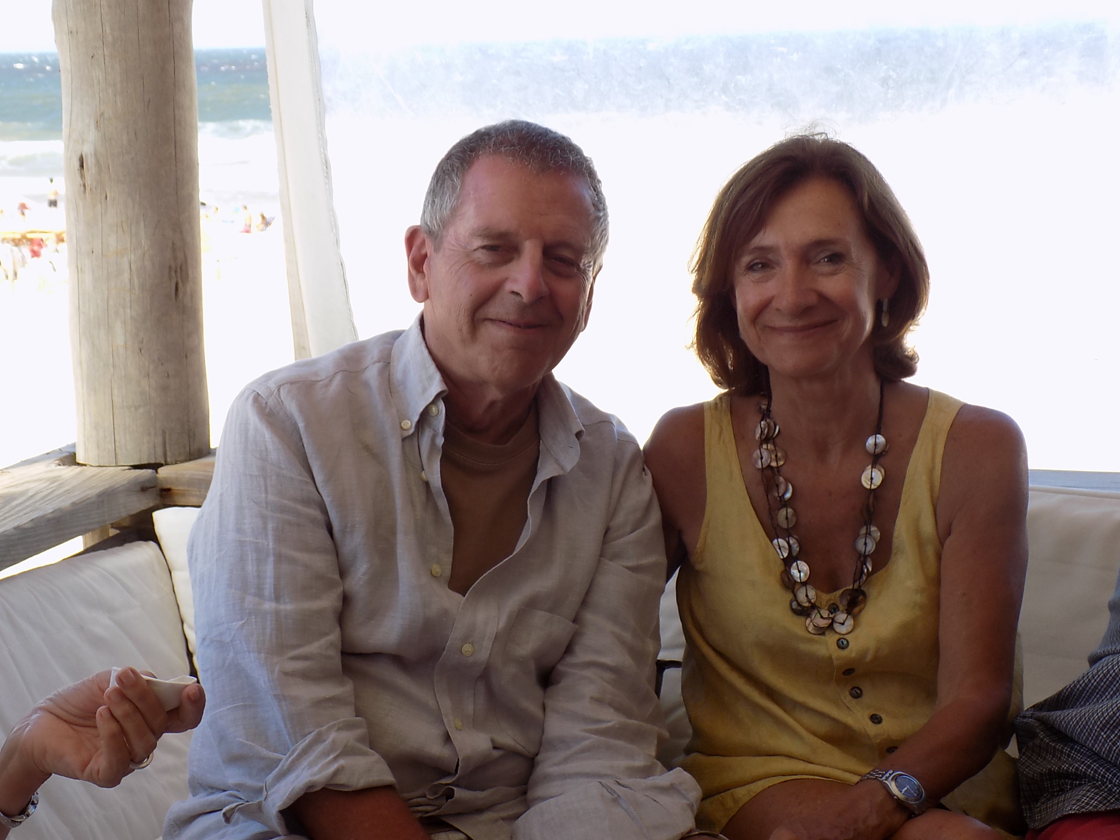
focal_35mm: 65
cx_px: 560
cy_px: 420
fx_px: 2103
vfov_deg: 22.6
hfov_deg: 29.8
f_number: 4.1
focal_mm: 11.5
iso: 80
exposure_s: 1/200
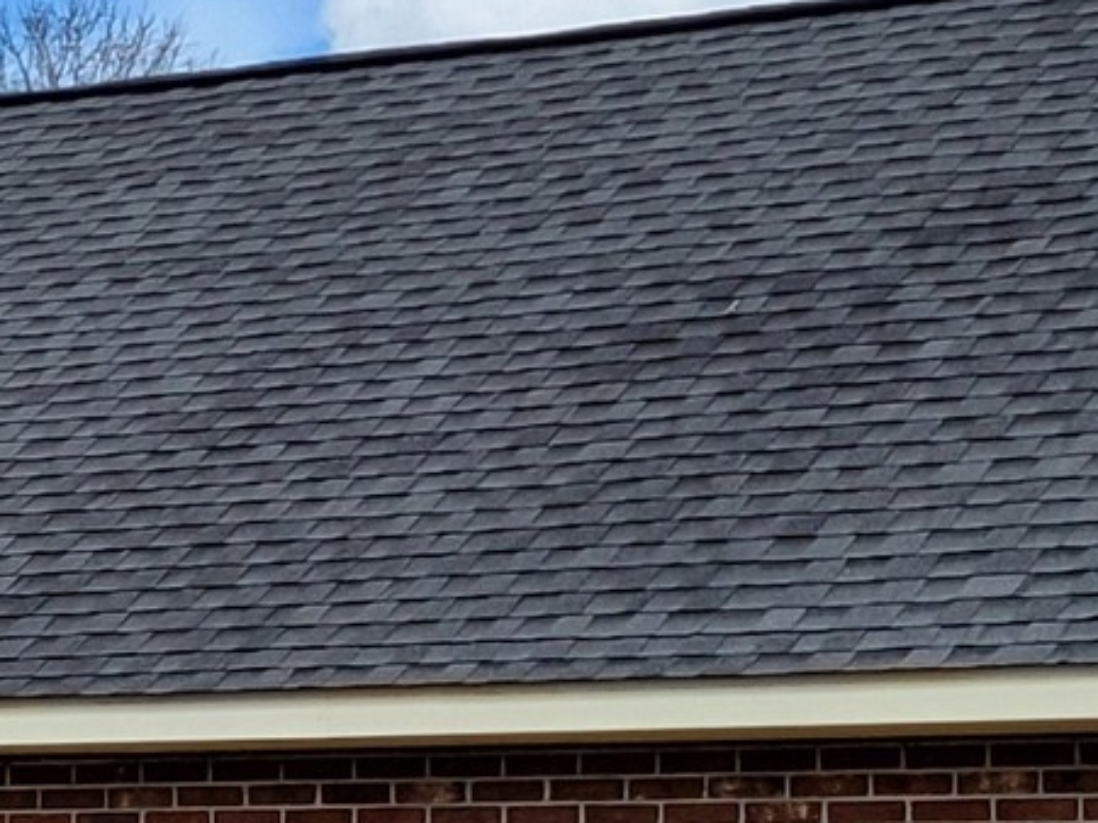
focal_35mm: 177
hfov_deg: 10.3
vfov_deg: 8.3
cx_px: -1049
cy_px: 784
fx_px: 5613
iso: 40
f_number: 1.8
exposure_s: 1/2544
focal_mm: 5.4
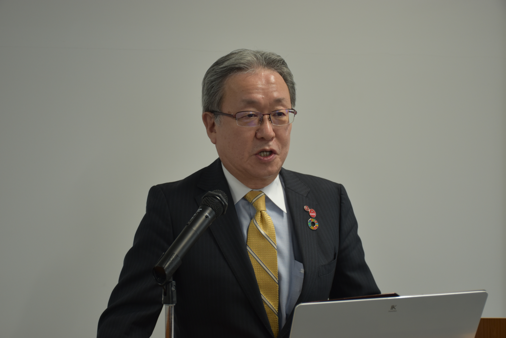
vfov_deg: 21.6
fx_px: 885
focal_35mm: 63
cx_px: 253
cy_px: 169
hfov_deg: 31.9
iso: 400
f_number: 4.5
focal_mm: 42
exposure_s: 1/80
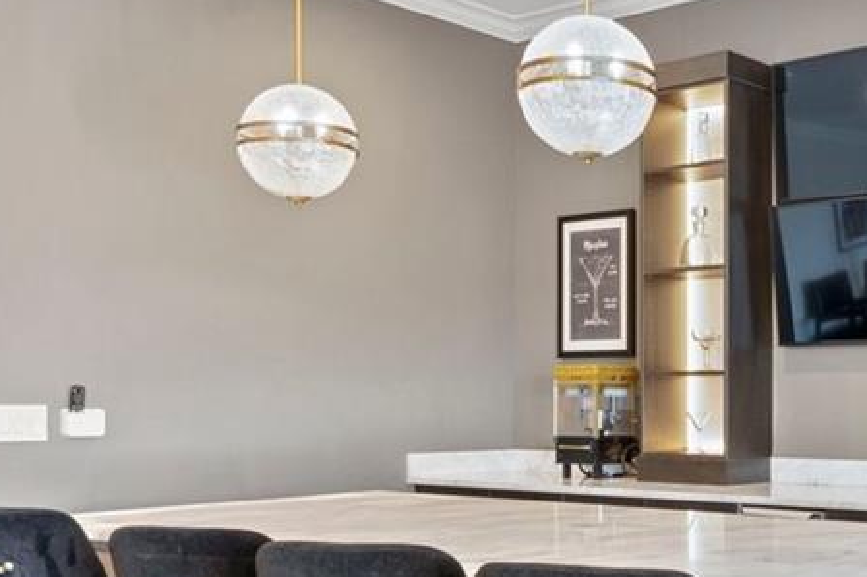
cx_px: 782
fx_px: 1203
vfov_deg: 26.7
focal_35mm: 50
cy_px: 422
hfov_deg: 37.1
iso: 400
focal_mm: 14
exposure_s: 1/2.5
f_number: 8
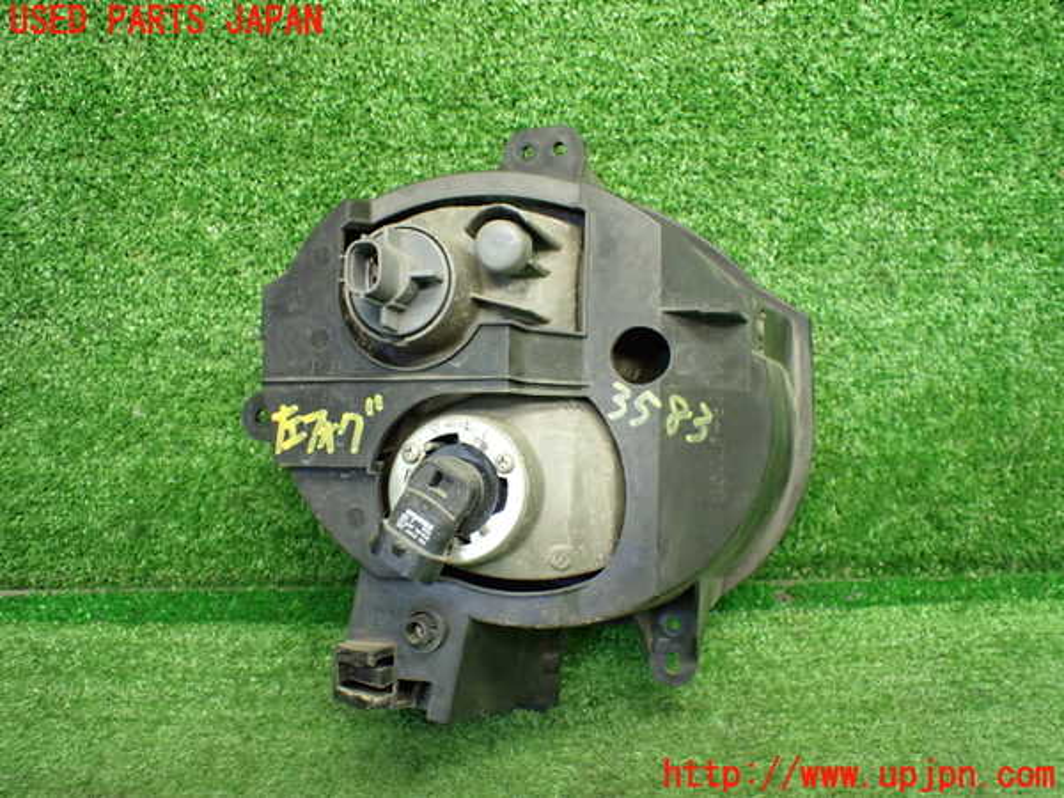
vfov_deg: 46.8
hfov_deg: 60.0
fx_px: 922
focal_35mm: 30
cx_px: 532
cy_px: 399
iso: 800
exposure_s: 1/100
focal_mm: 5.4
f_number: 2.3
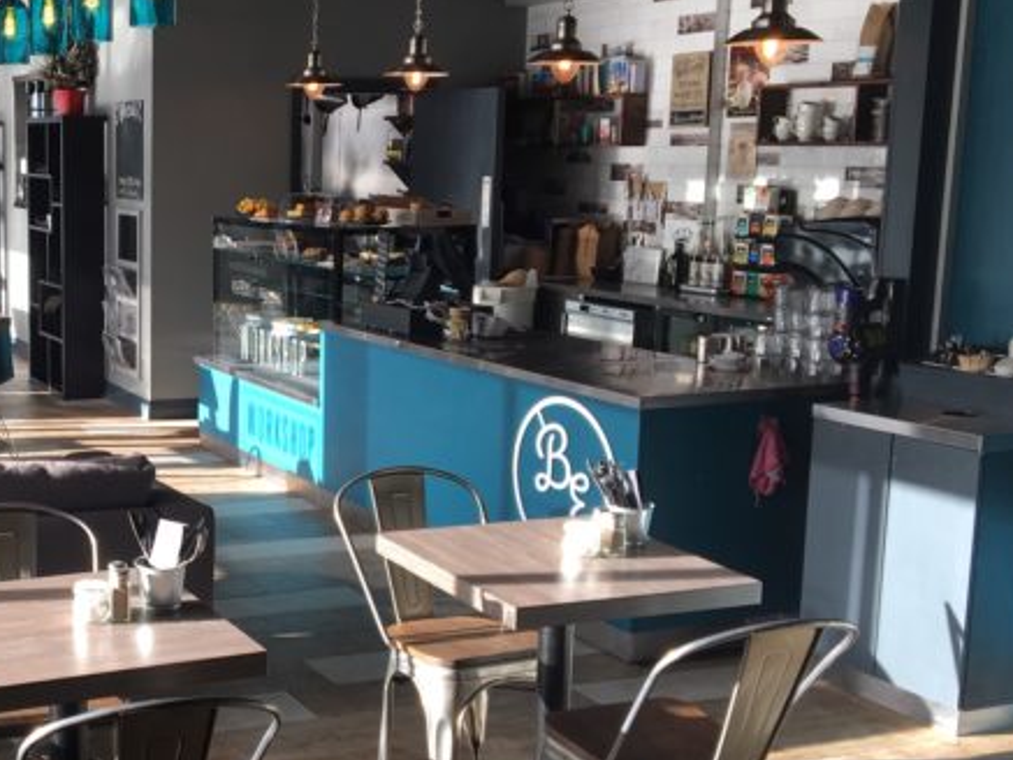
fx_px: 1493
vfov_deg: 28.6
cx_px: 155
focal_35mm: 51
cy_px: 396
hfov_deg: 35.8
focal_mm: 4.15
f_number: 2.2
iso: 25
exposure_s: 1/108
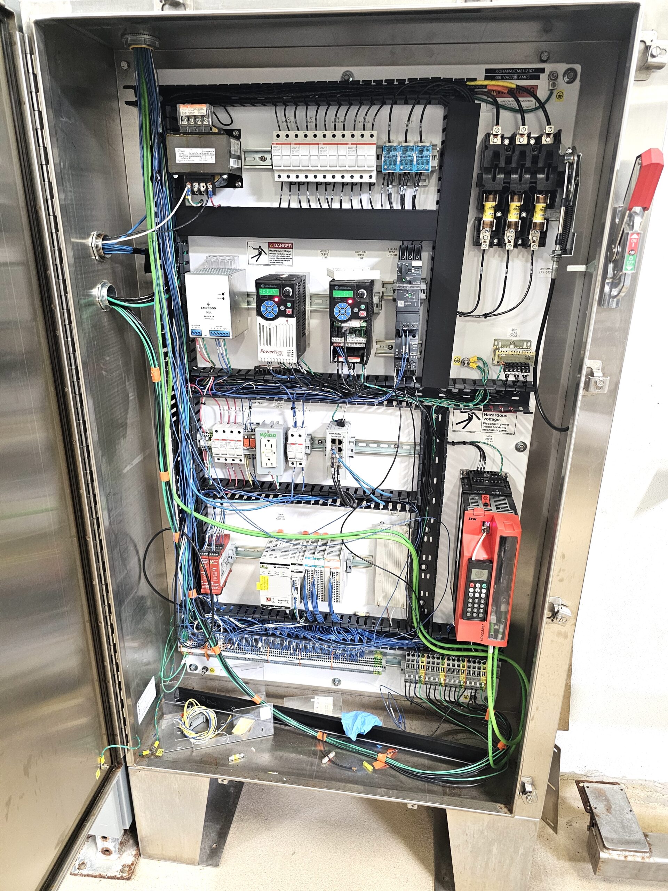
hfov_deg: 58.9
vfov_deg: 73.9
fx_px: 592
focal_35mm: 23
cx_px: 334
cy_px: 446
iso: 800
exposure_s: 1/120
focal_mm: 6.3
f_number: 1.7
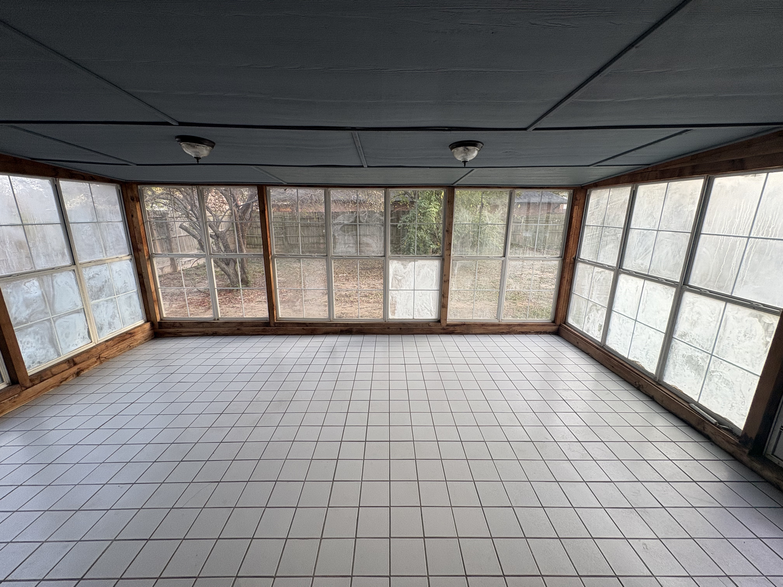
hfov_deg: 102.1
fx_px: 317
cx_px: 392
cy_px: 294
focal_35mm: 14
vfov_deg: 85.7
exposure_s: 1/99
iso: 80
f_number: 2.2
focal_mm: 2.22
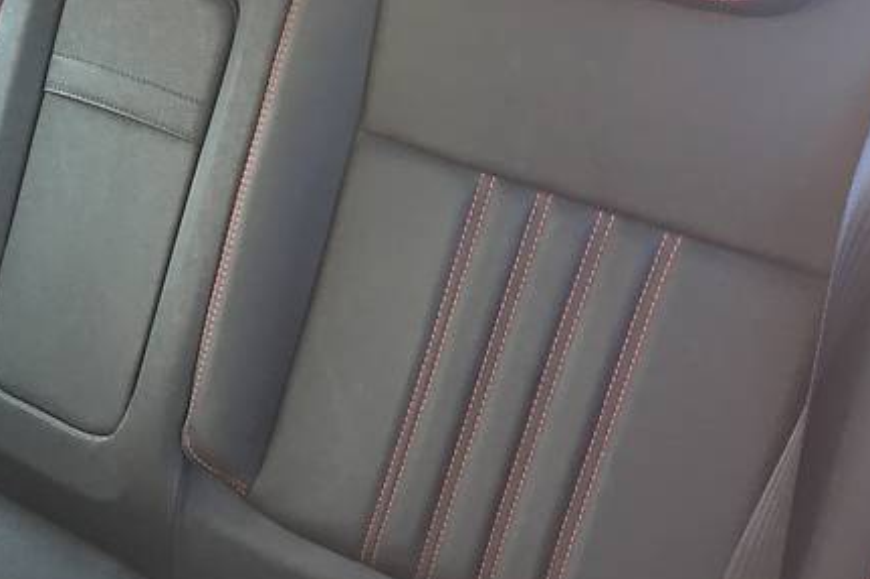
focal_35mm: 56
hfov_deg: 34.6
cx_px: 182
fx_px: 1353
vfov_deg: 24.1
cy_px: 246
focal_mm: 4.2
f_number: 2.2
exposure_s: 1/33
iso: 100
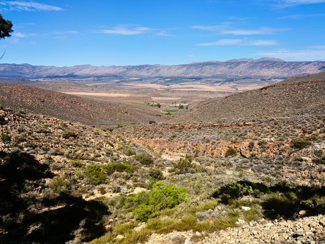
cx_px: 162
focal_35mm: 27
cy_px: 122
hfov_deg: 65.3
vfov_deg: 51.4
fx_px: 253
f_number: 1.8
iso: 50
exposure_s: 1/2315
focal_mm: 5.54
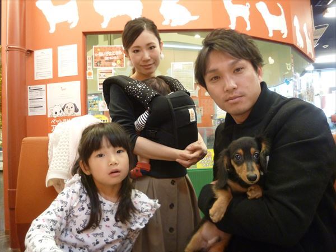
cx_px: 168
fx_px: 233
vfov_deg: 56.8
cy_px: 126
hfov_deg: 71.6
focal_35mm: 24
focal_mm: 4.3
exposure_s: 1/50
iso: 400
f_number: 2.5
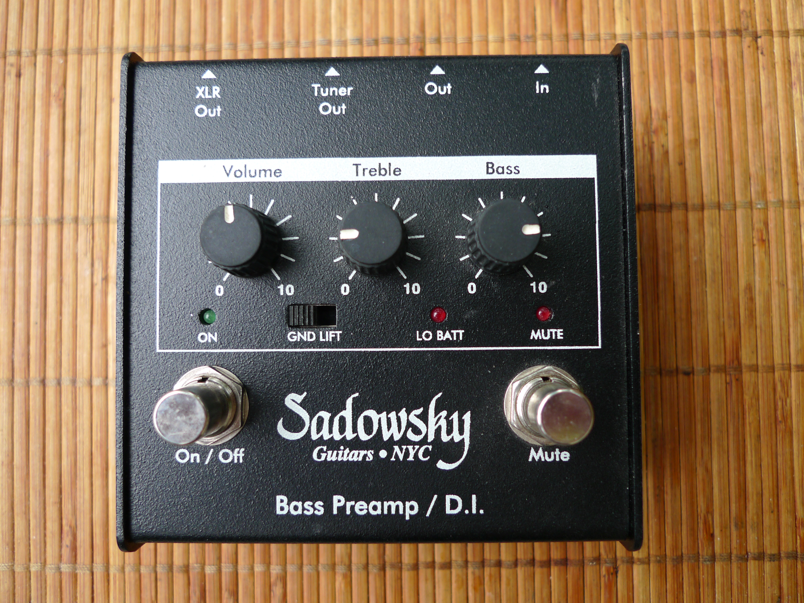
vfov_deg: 56.8
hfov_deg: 71.6
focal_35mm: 24
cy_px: 302
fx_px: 557
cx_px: 402
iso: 80
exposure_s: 1/100
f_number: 2
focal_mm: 5.1
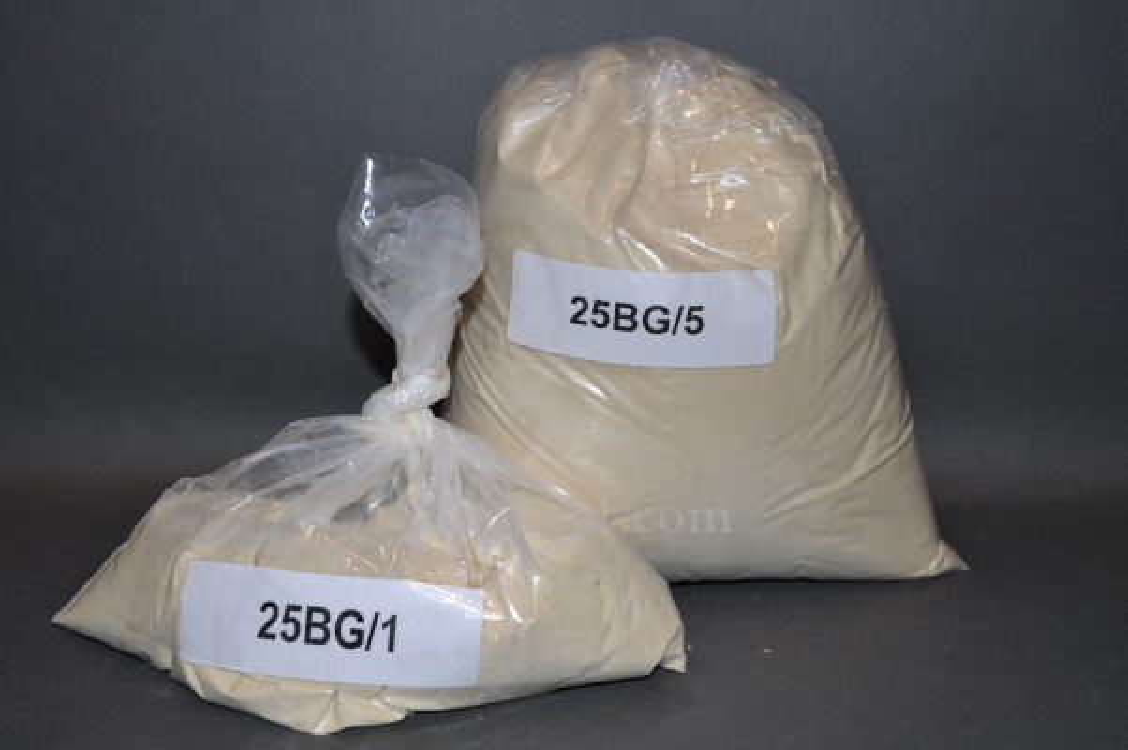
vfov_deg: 36.8
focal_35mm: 36
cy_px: 375
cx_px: 564
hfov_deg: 53.2
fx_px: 1127
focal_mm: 24
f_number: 9
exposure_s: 1/160
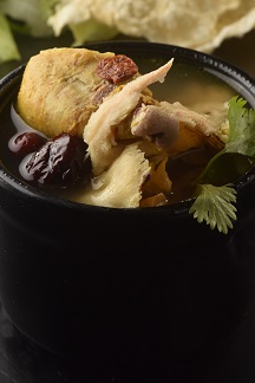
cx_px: 111
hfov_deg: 7.4
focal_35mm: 185
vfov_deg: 11.1
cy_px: 90
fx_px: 1965
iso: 400
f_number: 13
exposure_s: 1/100
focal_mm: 100
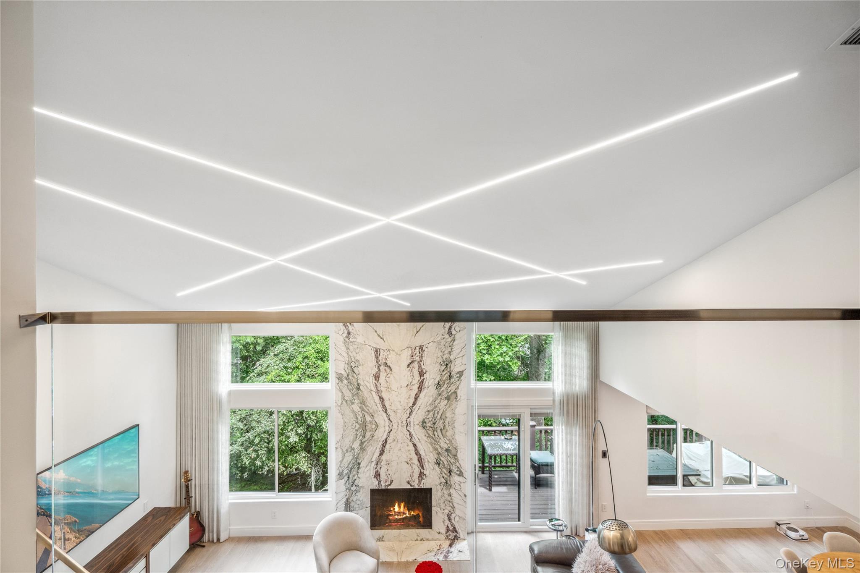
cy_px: 286
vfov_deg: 73.7
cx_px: 430
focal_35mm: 16
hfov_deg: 96.7
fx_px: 382
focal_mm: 16
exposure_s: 1/80
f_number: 5.6
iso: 500
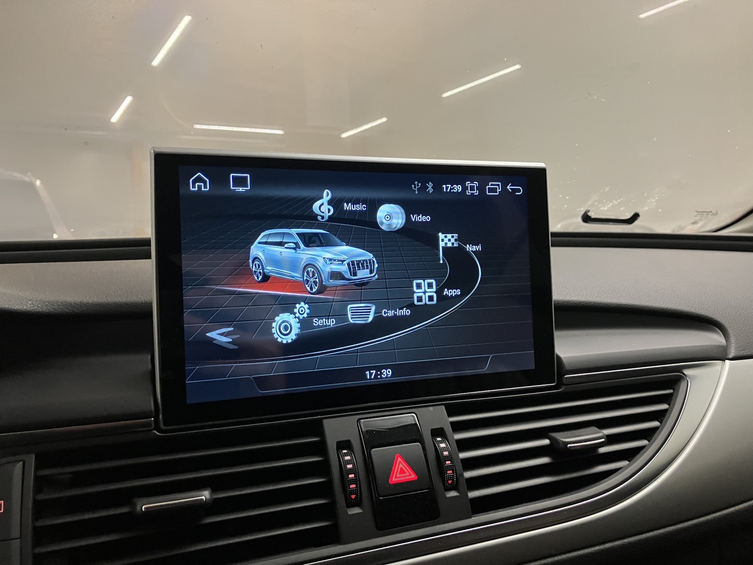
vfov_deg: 49.7
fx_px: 609
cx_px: 376
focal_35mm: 28
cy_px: 282
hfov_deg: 63.4
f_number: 1.8
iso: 320
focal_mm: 3.99
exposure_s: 1/60
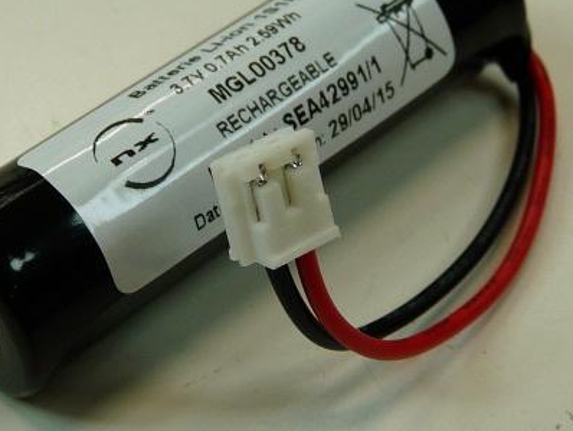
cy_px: 177
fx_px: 1491
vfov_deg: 16.4
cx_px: 210
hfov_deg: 21.7
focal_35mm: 90
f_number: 3
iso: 100
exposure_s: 1/60
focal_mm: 5.6
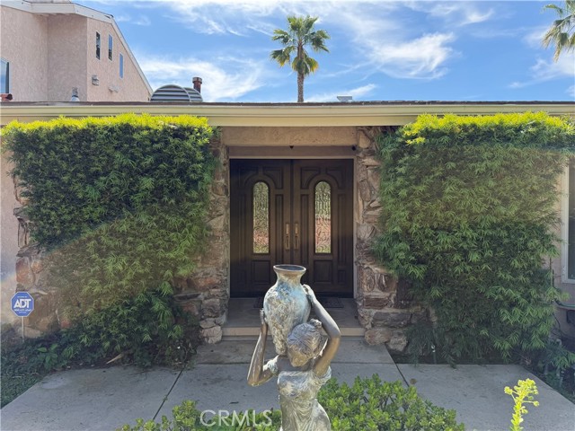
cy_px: 216
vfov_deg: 56.8
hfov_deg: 71.6
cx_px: 288
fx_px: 399
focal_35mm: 24
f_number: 1.78
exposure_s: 1/1689
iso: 100
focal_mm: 6.76
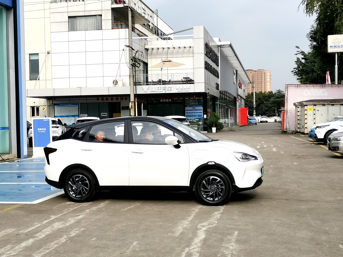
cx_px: 172
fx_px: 515
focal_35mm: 52
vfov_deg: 28.0
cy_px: 128
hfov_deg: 36.8
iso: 50
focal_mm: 4.75
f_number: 1.8
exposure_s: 1/1880
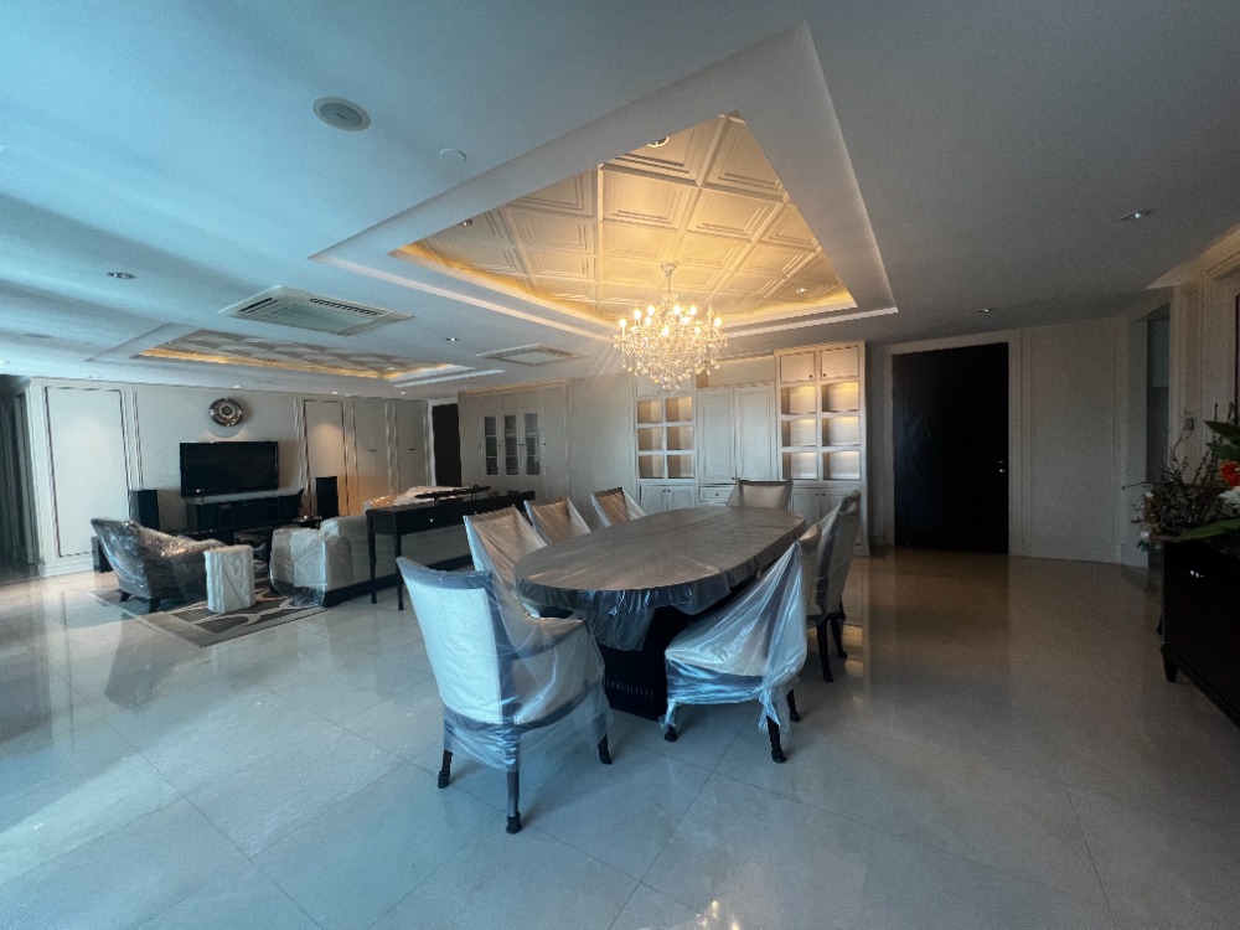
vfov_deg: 89.9
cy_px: 465
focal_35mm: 13
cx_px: 620
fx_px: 466
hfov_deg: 106.2
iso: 160
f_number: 1.8
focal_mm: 1.57
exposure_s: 1/100
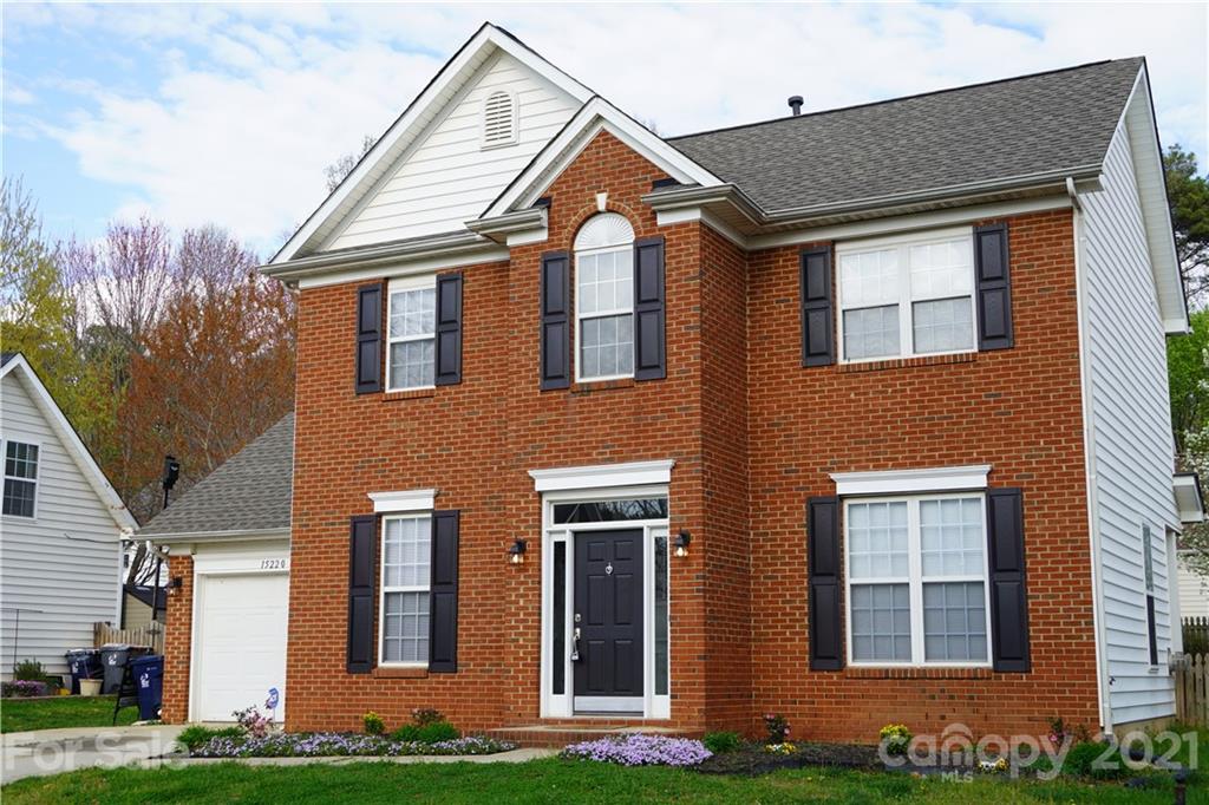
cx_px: 604
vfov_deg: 28.9
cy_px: 402
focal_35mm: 46
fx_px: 1561
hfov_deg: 42.3
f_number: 5
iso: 100
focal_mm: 31
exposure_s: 1/250
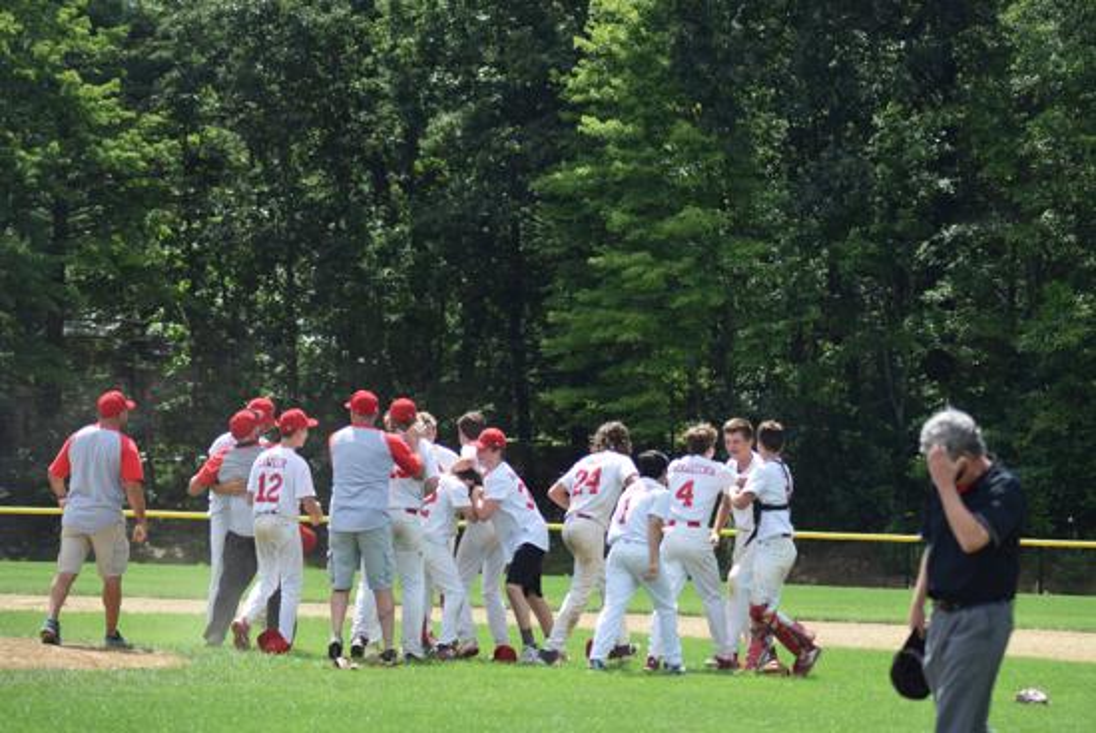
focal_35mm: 188
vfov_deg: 7.3
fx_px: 5714
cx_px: 548
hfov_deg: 11.0
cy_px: 366
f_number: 5
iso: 400
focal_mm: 125
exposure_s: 1/1250
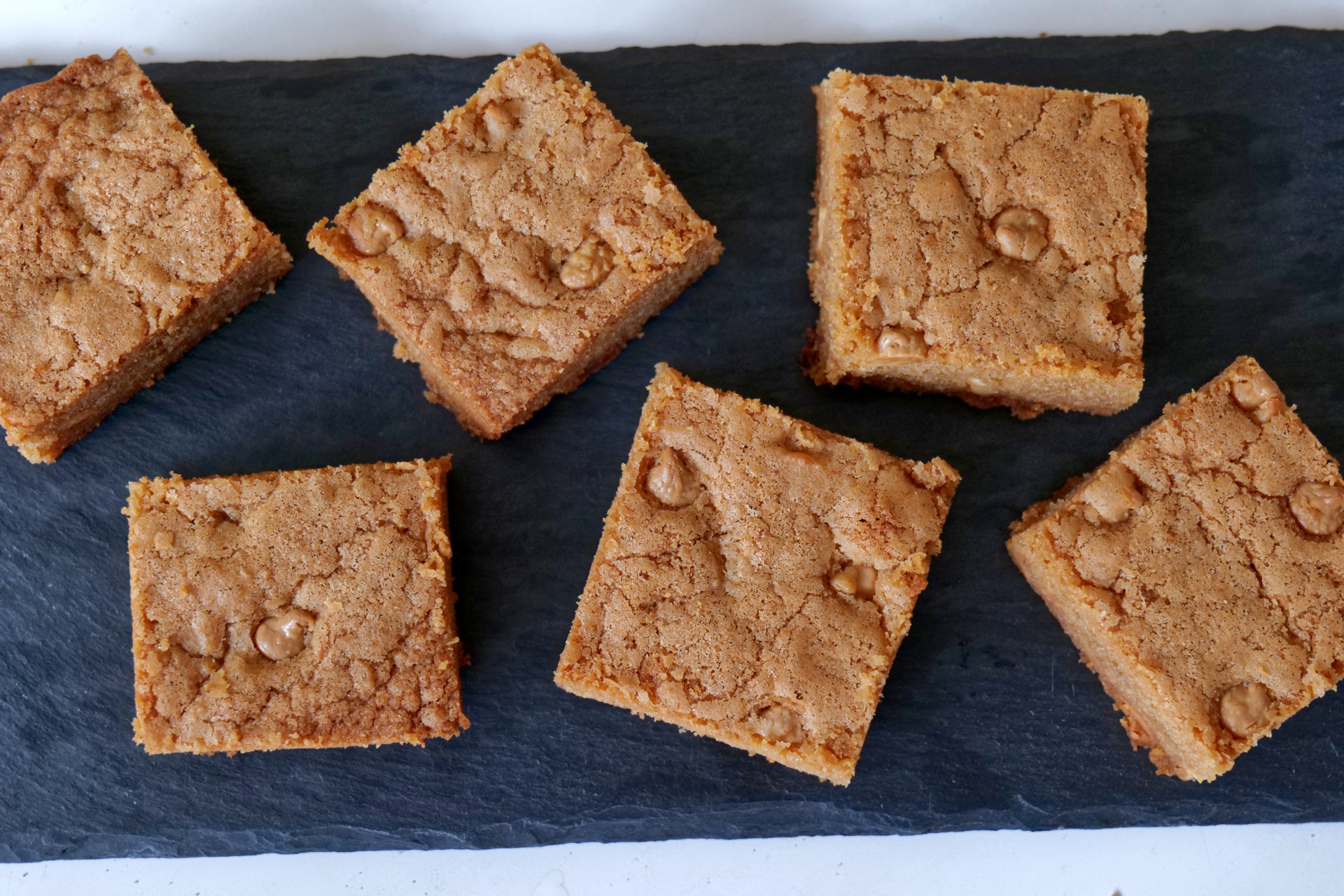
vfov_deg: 22.6
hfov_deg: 33.4
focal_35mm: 60
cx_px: 672
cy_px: 448
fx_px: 2240
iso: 3200
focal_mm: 60
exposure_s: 1/80
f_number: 7.1
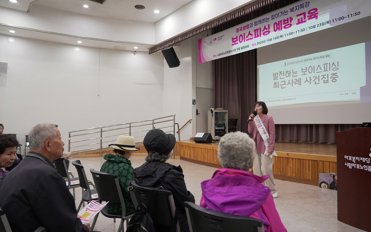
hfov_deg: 72.5
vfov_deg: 49.3
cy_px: 117
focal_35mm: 25
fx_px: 253
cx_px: 183
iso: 800
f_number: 4
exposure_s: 1/100
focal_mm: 24
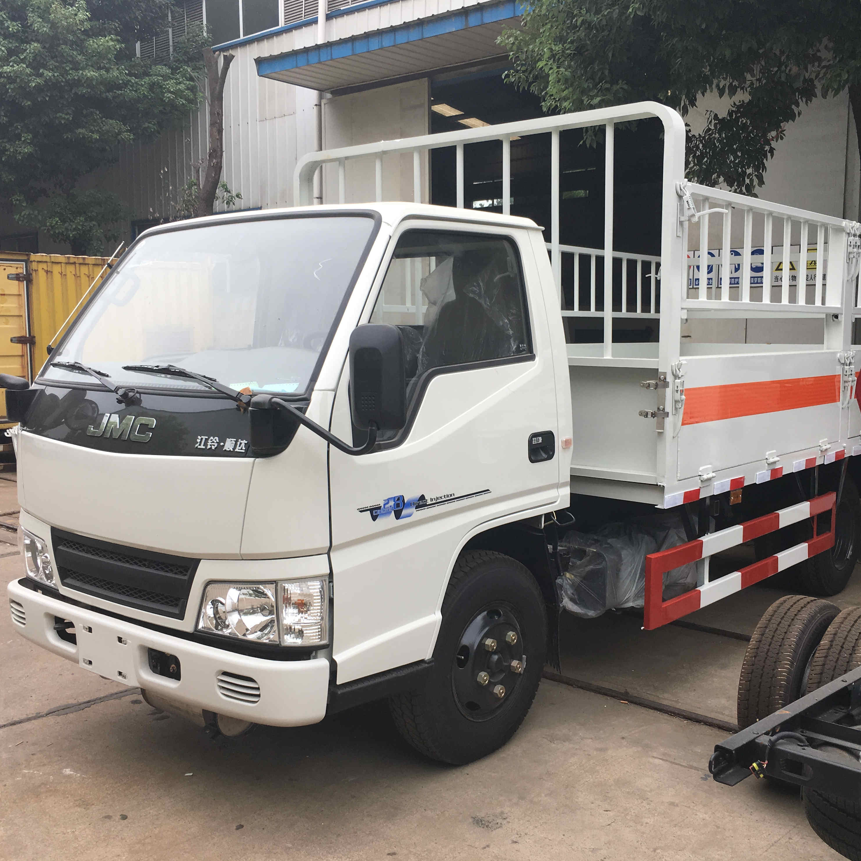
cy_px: 431
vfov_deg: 47.2
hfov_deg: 47.2
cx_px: 464
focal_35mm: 35
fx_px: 985
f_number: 2.2
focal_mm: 4.15
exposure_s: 1/361
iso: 25
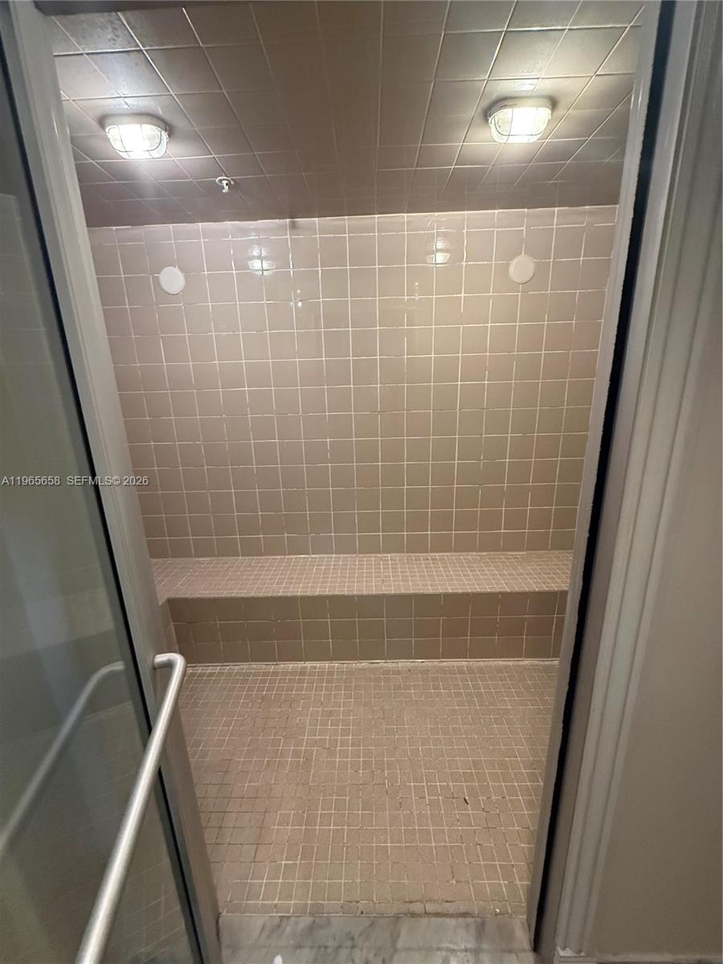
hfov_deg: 85.7
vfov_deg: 102.1
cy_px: 482
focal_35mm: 14
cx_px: 362
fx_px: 390
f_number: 2.2
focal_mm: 2.22
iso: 640
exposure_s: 1/60
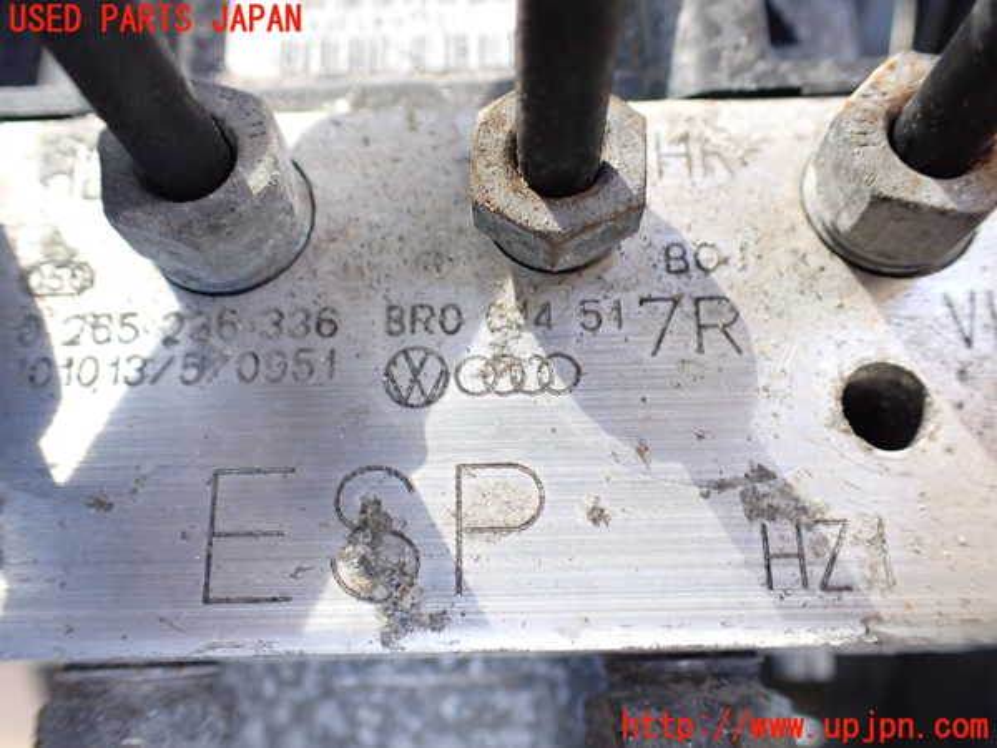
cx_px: 498
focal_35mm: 30
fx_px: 864
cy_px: 374
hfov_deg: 60.0
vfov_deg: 46.8
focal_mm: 5.4
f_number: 2.3
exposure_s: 1/125
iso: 320
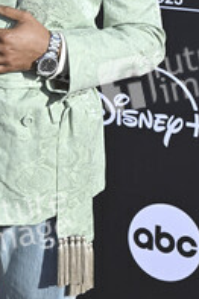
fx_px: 1047
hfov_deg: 10.8
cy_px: 2
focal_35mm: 126
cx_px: 38
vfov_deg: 16.0
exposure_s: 1/320
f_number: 10
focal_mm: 62
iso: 160
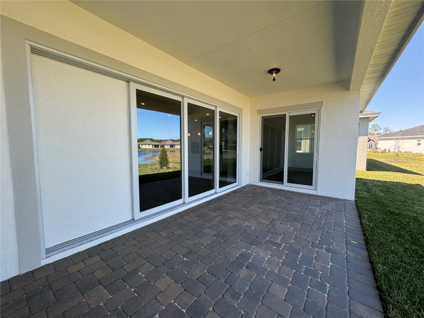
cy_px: 159
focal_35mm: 14
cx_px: 212
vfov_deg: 85.7
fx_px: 171
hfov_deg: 102.1
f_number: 2.2
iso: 40
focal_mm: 2.22
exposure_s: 1/276
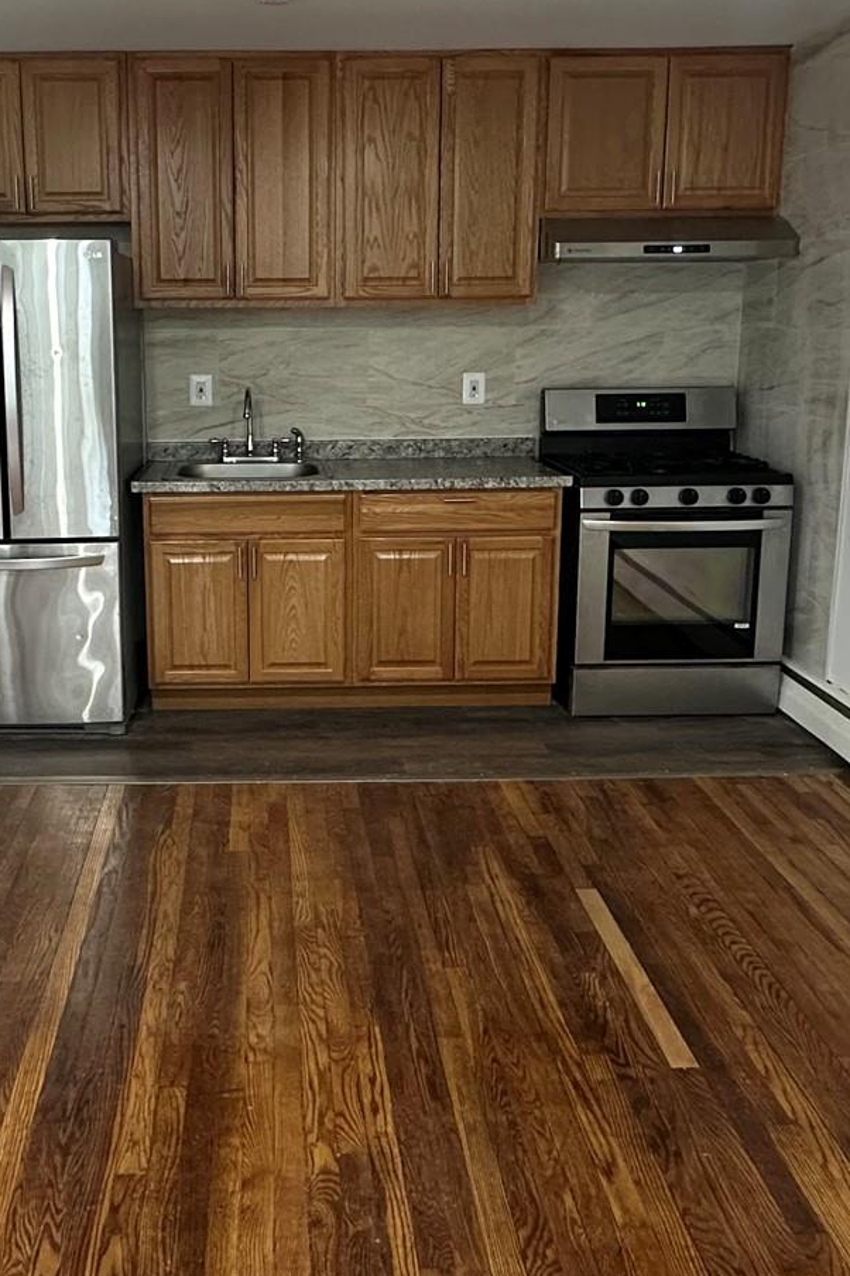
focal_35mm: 33
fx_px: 1170
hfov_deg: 39.3
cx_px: 264
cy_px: 536
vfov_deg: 57.0
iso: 500
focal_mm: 2.22
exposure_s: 1/60
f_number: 2.2
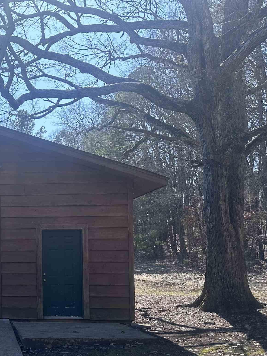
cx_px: -64
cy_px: 241
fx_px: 494
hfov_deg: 26.5
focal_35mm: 48
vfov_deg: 39.1
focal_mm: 6.86
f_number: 1.78
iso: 80
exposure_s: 1/2660
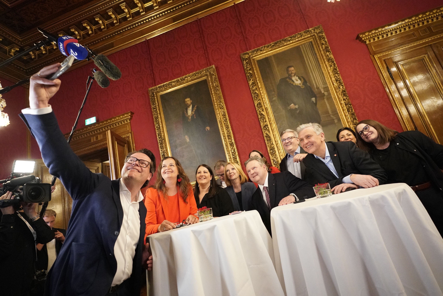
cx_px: 222
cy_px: 148
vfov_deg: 70.4
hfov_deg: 93.3
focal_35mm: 17
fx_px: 209
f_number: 2.8
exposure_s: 1/640
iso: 12800
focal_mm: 17
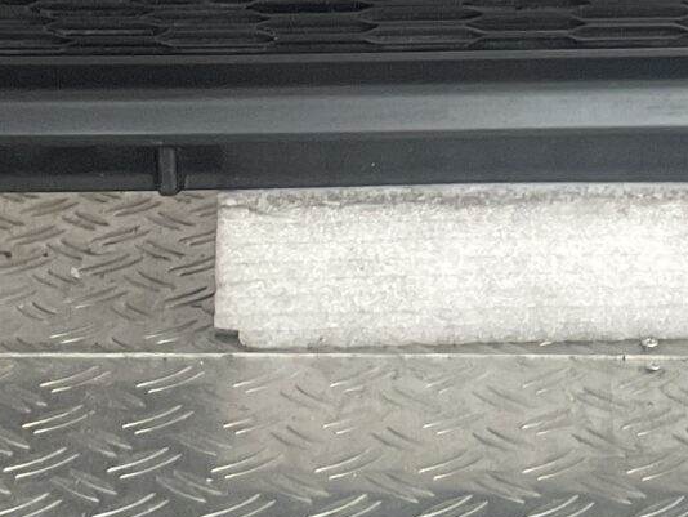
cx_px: 484
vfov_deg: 9.9
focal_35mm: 139
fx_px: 2764
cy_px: -518
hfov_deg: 14.2
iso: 64
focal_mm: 3
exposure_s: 1/100
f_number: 1.8
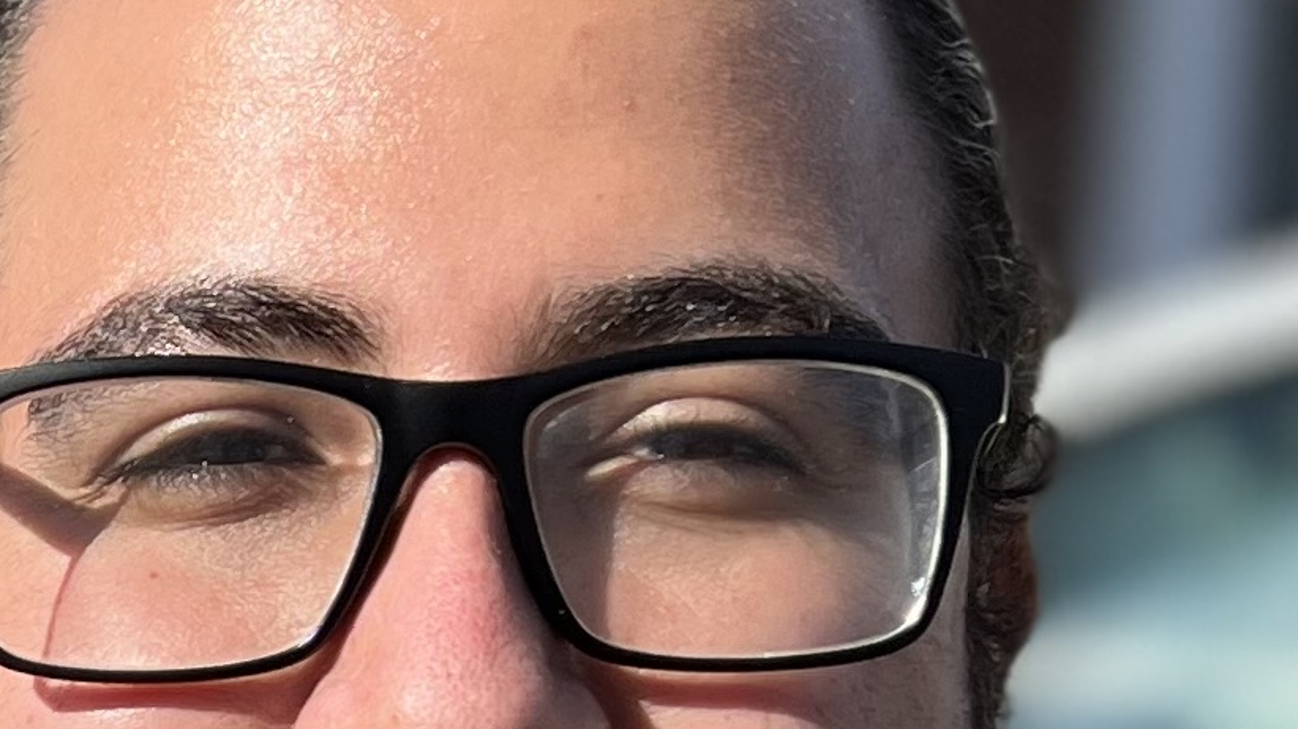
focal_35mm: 139
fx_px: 4783
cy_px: 1363
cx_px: -700
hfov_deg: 14.3
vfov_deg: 8.4
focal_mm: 5.7
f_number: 1.5
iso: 50
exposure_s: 1/4115
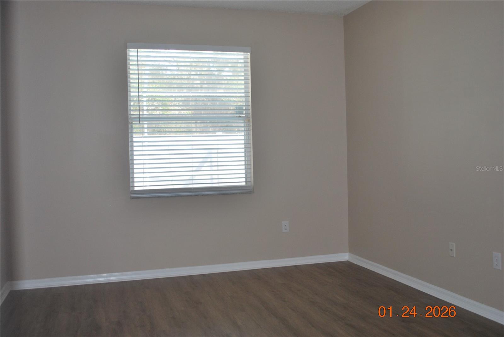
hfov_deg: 53.1
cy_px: 168
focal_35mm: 36
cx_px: 252
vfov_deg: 36.9
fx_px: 504
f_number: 4.2
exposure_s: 1/100
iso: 200
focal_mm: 24
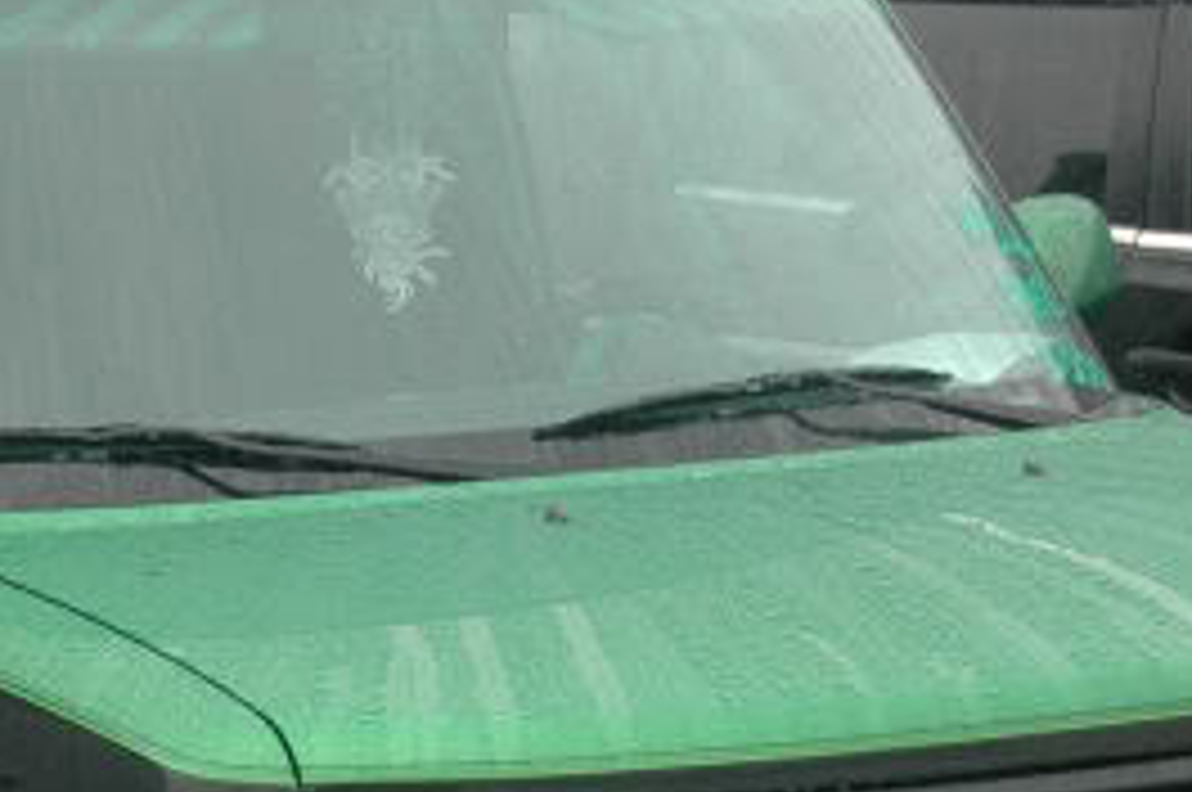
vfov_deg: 9.8
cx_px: 319
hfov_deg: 14.7
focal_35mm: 139
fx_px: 4597
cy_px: 770
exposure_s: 1/200
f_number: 4.2
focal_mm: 34
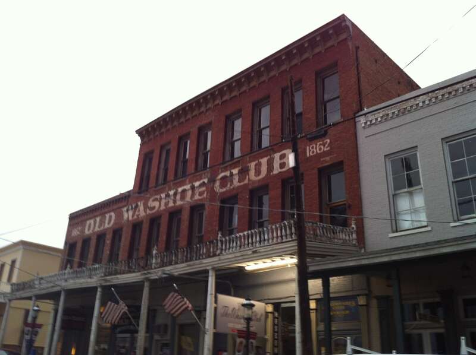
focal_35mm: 35
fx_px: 481
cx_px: 238
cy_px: 178
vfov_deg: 40.6
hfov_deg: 52.7
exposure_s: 1/15
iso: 100
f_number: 2.8
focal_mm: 3.85
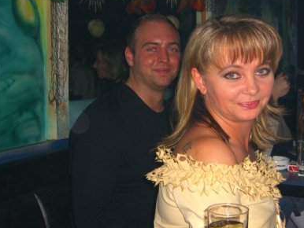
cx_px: 182
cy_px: 116
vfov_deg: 24.8
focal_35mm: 59
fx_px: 518
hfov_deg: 32.6
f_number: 2.8
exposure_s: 1/60
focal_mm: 7.9
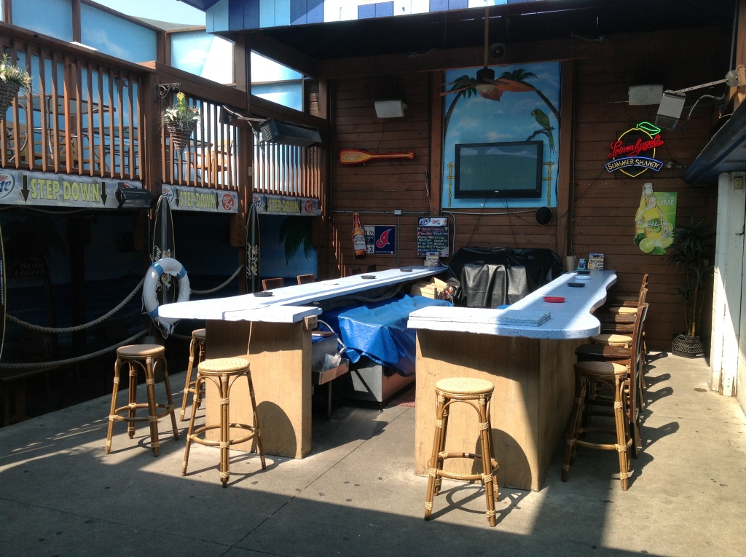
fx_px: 753
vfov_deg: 40.6
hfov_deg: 52.7
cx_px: 373
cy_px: 278
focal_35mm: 35
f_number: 2.4
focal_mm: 4.28
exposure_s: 1/672
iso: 50
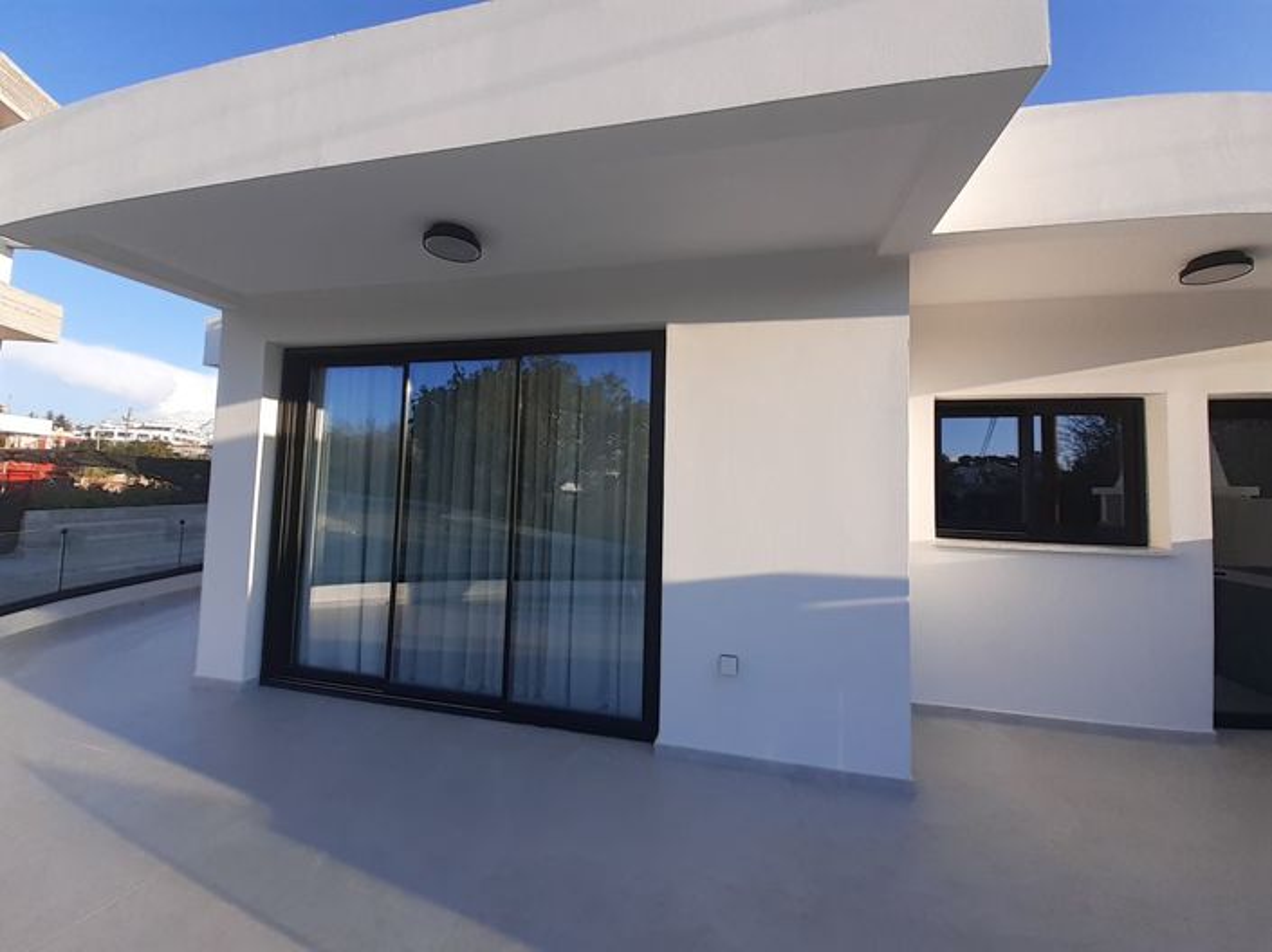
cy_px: 476
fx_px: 477
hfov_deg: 106.2
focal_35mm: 13
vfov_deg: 89.9
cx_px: 636
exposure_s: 1/557
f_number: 2.2
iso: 40
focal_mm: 1.13
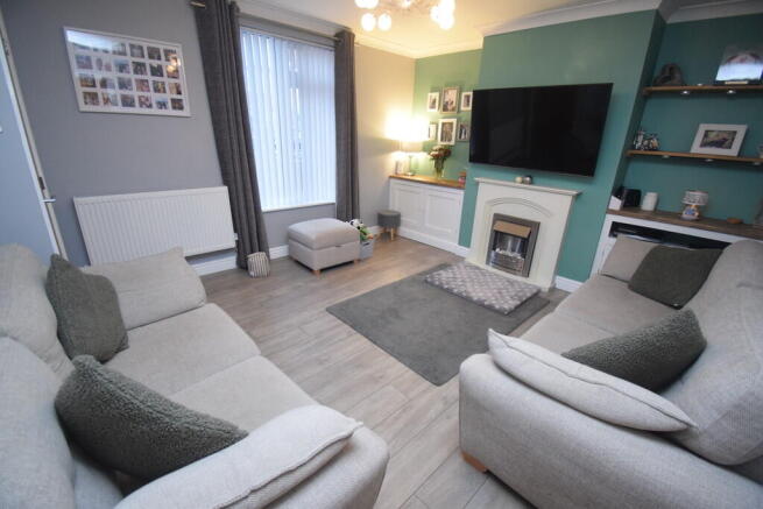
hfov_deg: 100.4
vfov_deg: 77.4
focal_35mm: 15
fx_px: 318
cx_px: 382
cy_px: 254
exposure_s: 1/60
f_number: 4.5
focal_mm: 10
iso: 2800
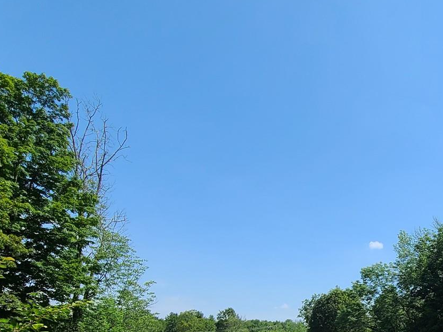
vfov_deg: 38.4
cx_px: 387
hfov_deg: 51.2
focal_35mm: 32
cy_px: 343
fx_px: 410
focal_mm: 2.2
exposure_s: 1/1576
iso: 50
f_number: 2.2
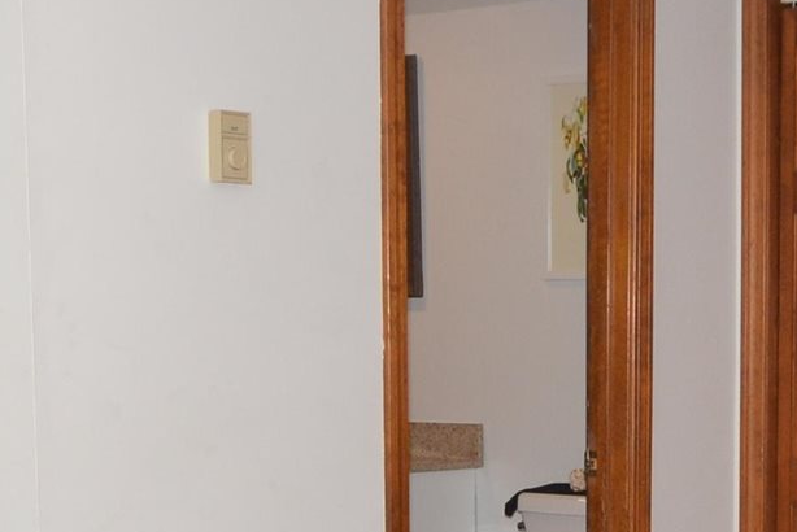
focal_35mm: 98
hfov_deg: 20.8
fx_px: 2159
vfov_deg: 13.8
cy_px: 551
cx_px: 592
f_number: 5.6
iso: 400
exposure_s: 1/60
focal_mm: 13
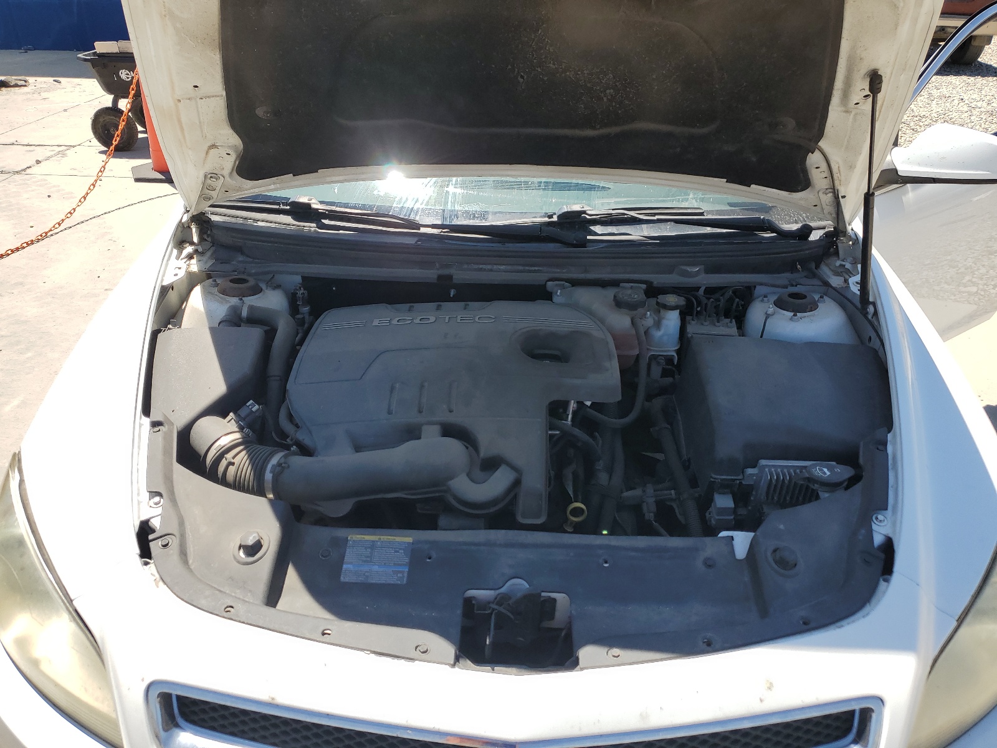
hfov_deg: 67.3
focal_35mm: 26
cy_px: 374
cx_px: 498
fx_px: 749
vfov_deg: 53.1
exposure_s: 1/2000
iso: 50
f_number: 1.5
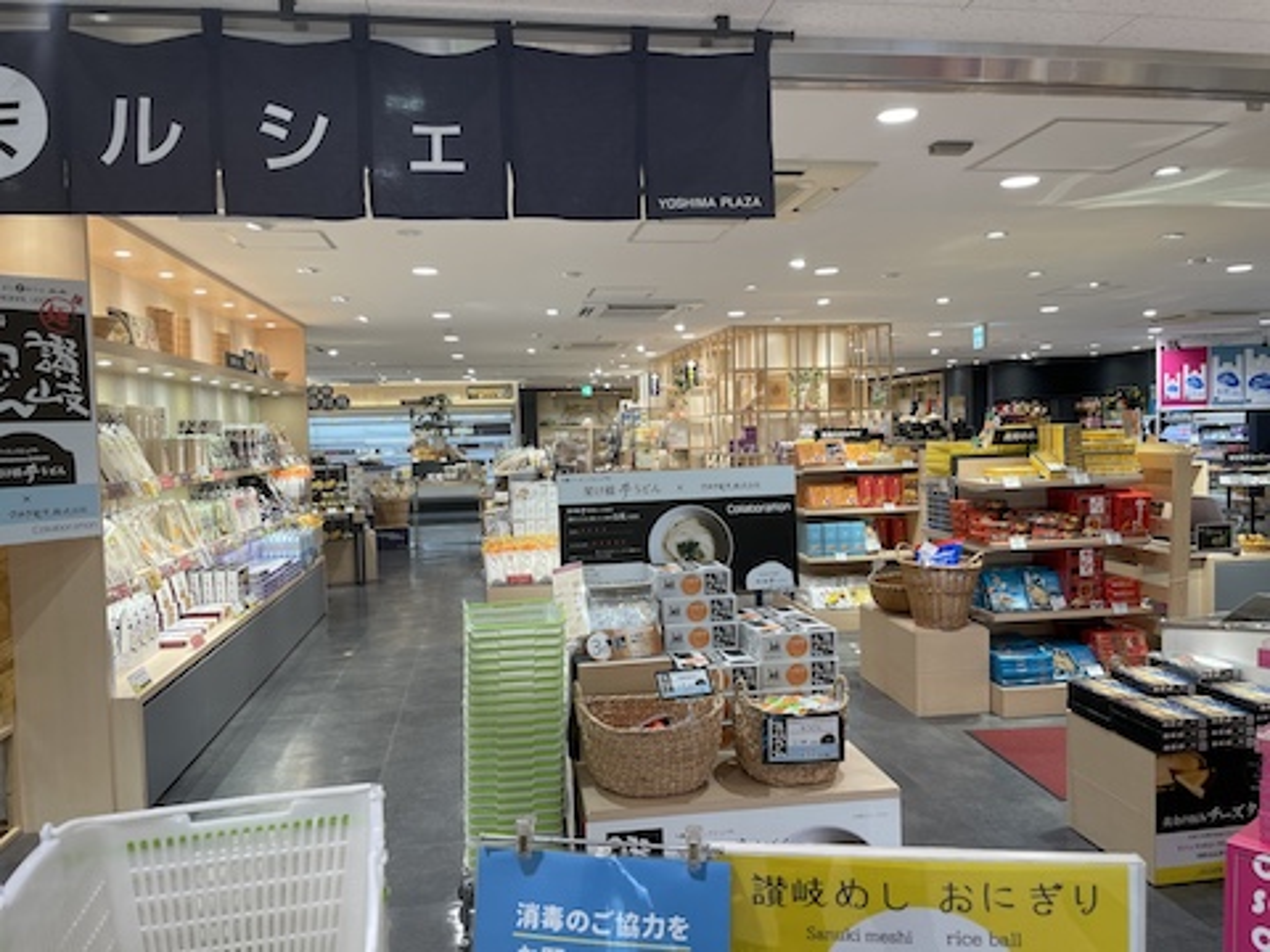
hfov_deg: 67.3
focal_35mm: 26
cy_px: 476
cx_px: 635
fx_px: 954
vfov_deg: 53.1
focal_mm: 4.2
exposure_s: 1/120
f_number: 1.6
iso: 64
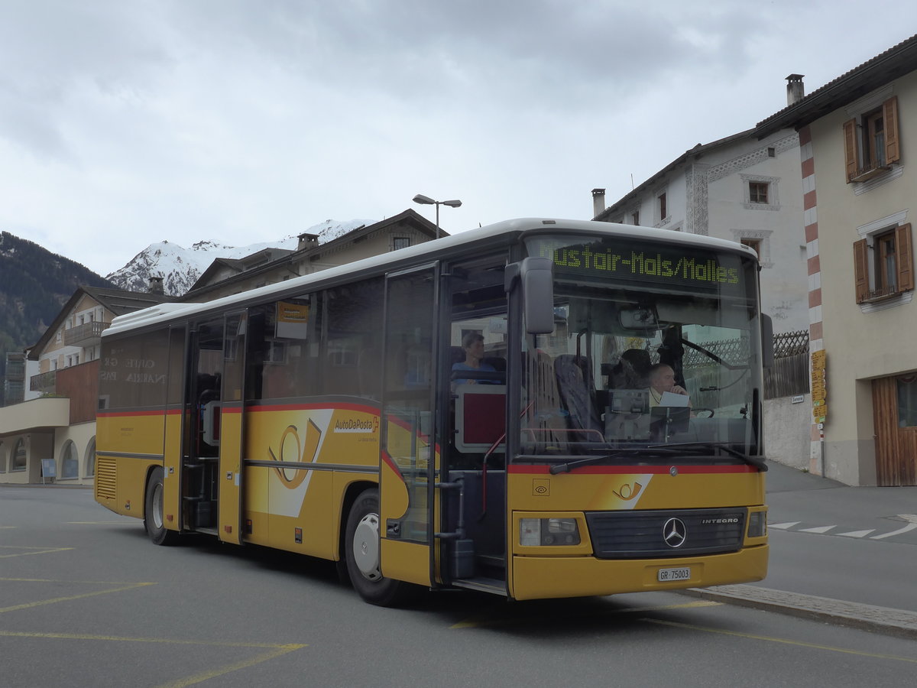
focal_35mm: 46
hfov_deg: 41.2
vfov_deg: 31.5
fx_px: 1219
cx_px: 458
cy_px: 344
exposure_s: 1/800
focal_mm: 9.5
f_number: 5.6
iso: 160
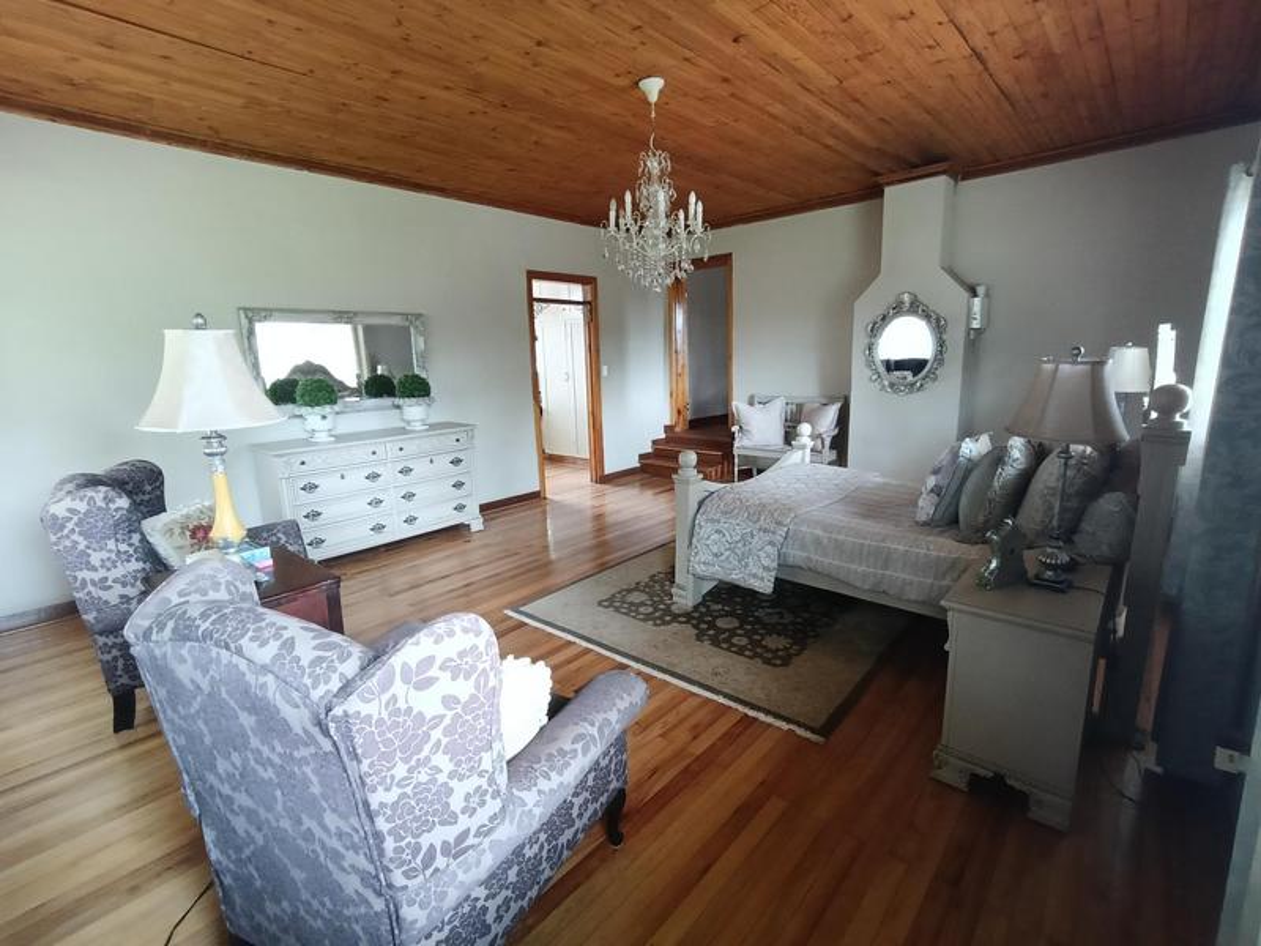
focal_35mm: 16
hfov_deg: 94.5
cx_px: 630
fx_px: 583
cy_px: 473
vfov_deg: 78.1
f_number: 2.2
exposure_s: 1/20
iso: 400
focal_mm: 1.68
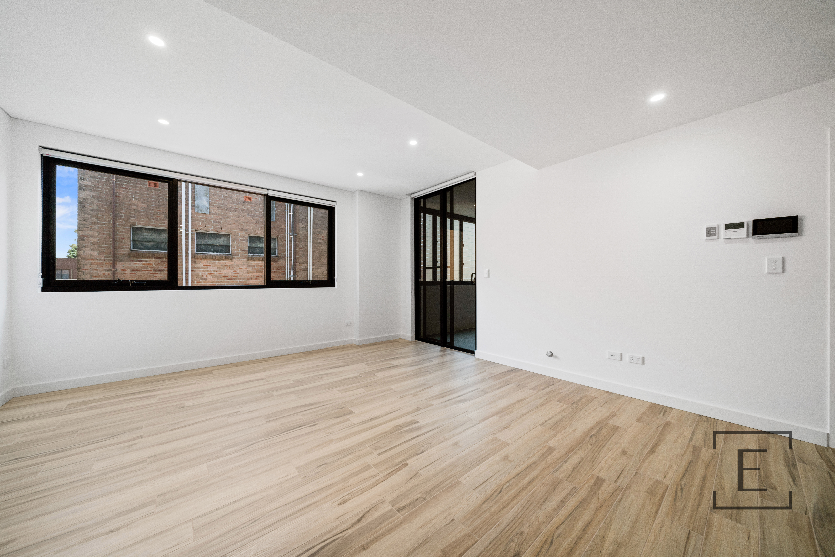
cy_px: 278
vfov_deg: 90.0
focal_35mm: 12
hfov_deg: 112.6
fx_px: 278
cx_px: 418
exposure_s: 1/30
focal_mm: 12
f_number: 9
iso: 500
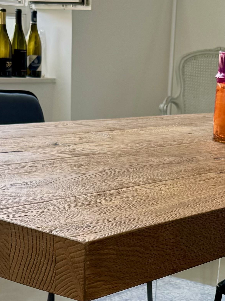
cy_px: 346
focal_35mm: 88
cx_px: 150
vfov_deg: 21.0
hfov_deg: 16.7
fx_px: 763
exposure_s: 1/163
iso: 80
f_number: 1.78
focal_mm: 6.76
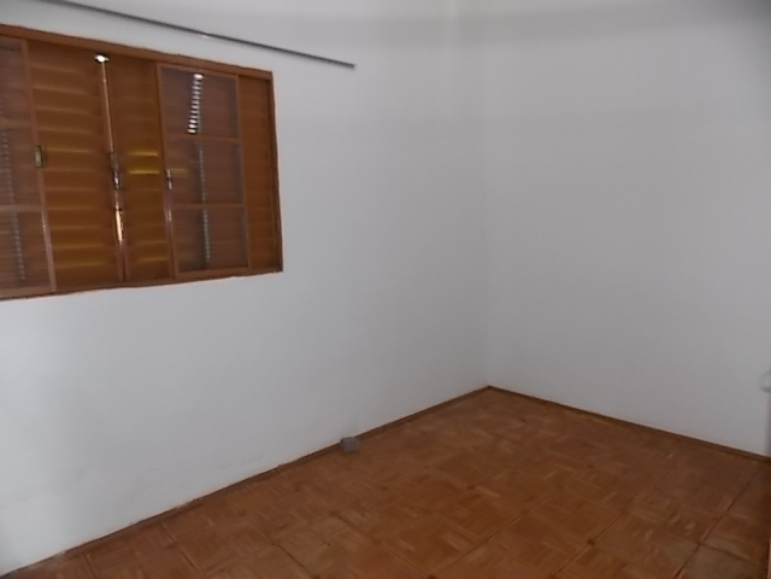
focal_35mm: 23
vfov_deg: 58.9
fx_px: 512
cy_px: 290
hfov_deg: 73.9
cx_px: 386
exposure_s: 1/30
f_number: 3.1
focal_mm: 4
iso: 200
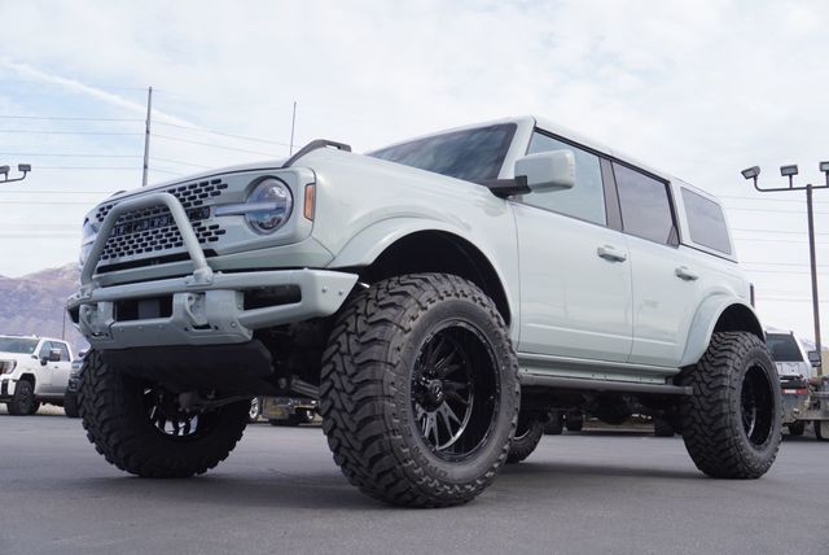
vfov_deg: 34.3
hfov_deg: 49.5
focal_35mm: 39
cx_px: 414
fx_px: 899
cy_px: 278
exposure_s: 1/160
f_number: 6.3
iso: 100
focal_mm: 26
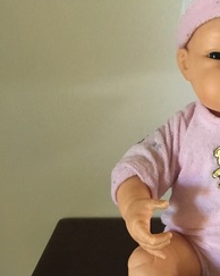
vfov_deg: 25.8
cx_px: 252
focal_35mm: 70
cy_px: 273
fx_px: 570
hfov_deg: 20.6
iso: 200
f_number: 2.2
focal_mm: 4.15
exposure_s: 1/25
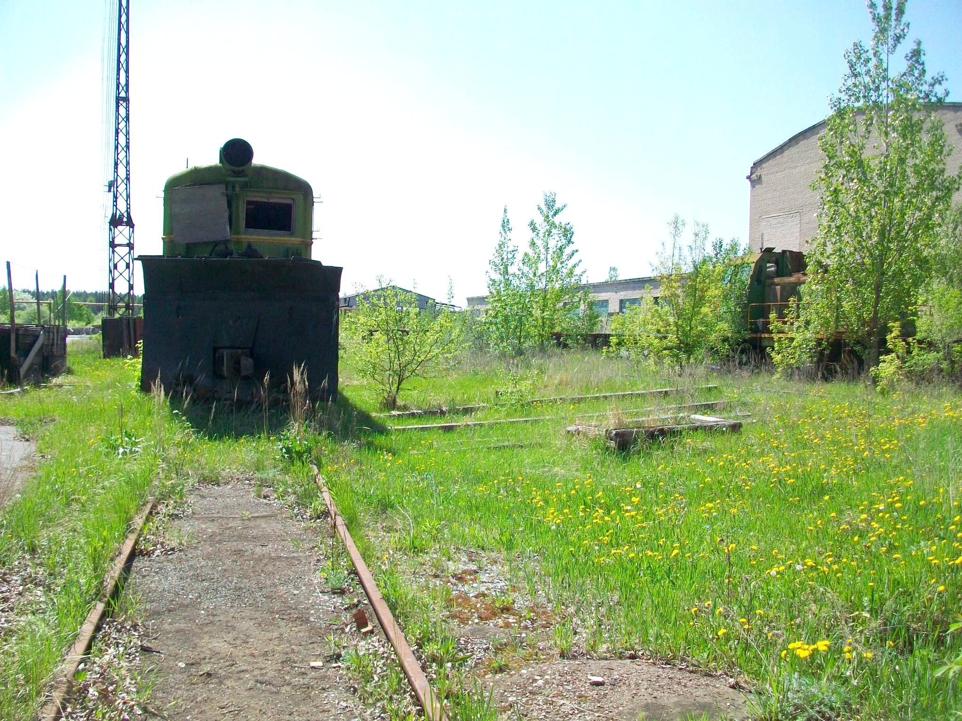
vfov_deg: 44.2
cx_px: 481
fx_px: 889
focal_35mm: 32
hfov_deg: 56.8
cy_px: 360
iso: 64
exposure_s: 1/640
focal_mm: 5.7
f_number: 2.8
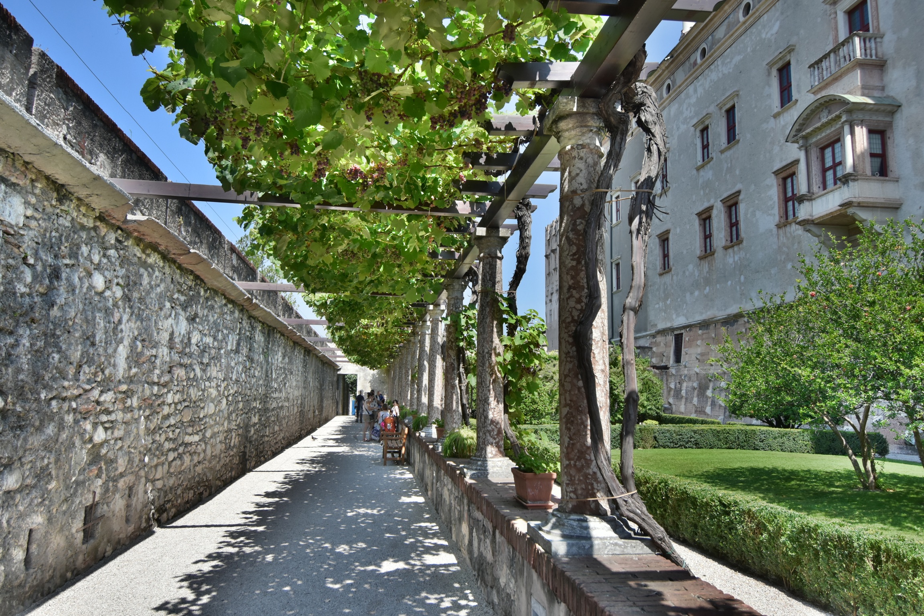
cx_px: 462
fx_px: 654
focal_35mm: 26
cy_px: 308
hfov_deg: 70.4
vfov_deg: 50.4
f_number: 5
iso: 800
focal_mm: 17
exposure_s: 1/1000
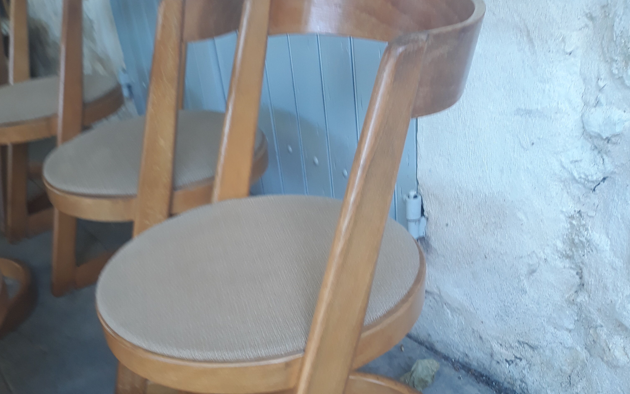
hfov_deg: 50.4
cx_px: 309
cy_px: 304
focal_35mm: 39
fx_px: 670
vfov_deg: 32.1
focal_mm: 3.71
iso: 50
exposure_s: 1/50
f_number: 1.7
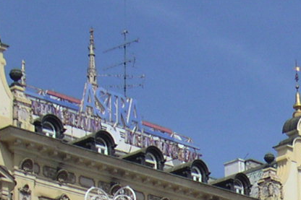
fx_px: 1270
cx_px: 339
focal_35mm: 152
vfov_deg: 8.8
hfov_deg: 13.2
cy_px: 321
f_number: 6.6
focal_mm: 6
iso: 50
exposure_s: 1/300
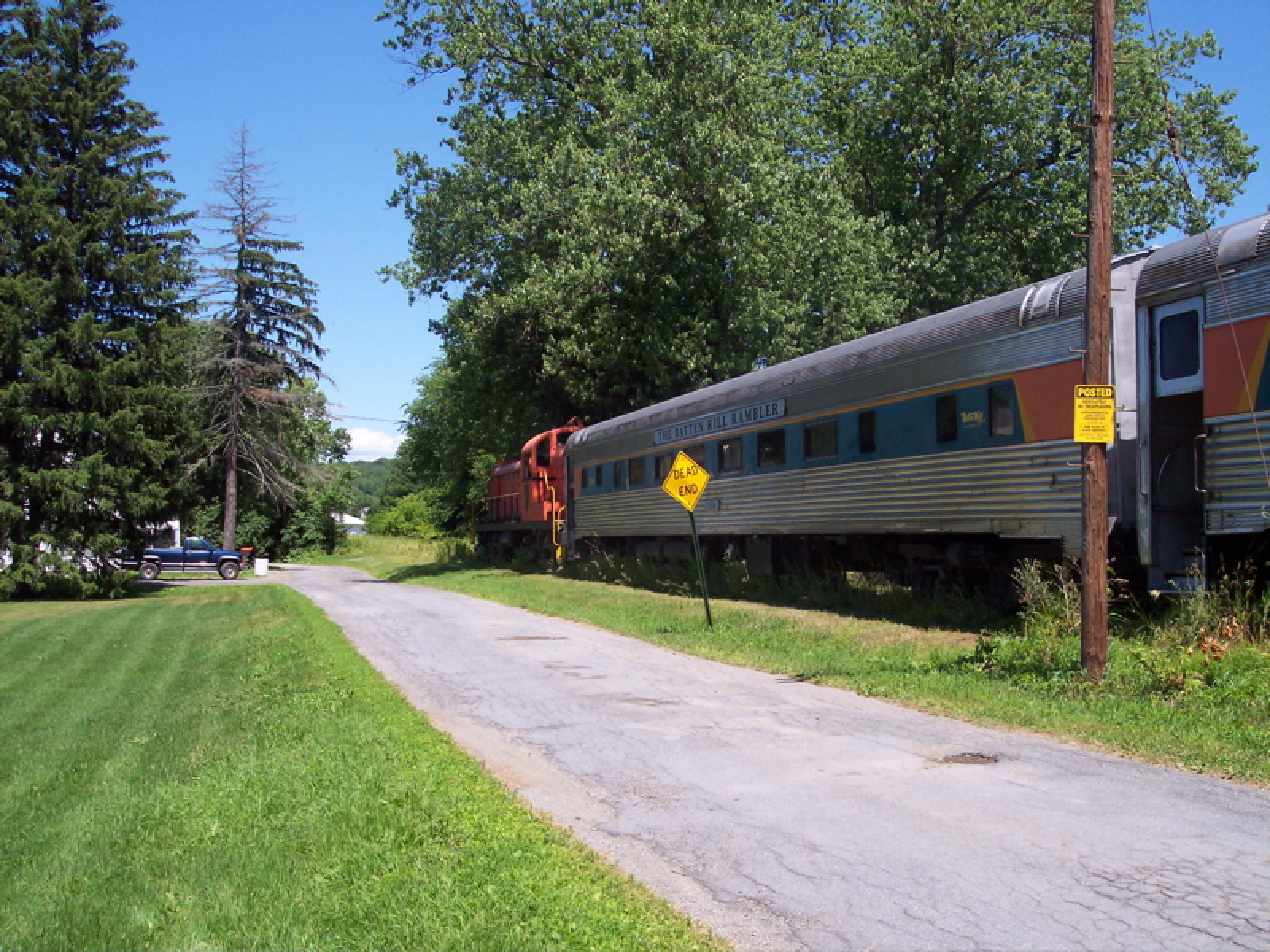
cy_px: 476
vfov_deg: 37.7
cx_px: 635
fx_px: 1394
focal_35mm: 38
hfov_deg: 49.0
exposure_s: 1/500
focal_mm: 8
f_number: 4.8
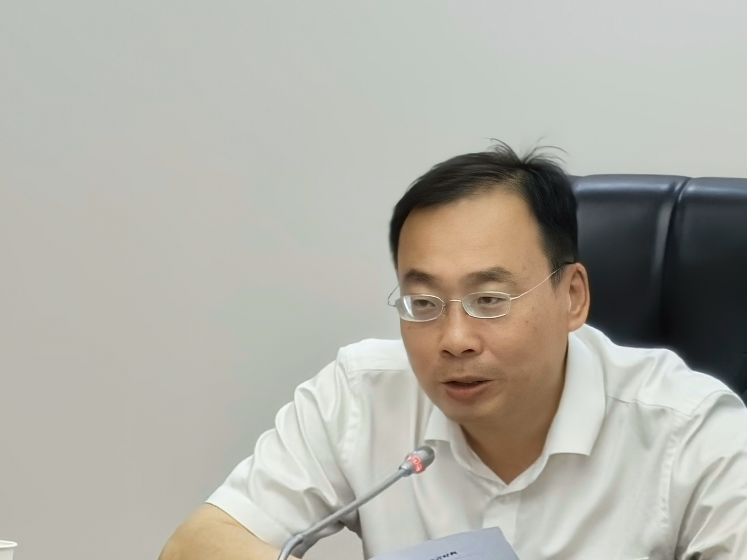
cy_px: 330
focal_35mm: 273
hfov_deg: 7.2
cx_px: 571
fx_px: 5891
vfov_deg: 5.4
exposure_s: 1/100
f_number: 3
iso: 160
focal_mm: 14.6
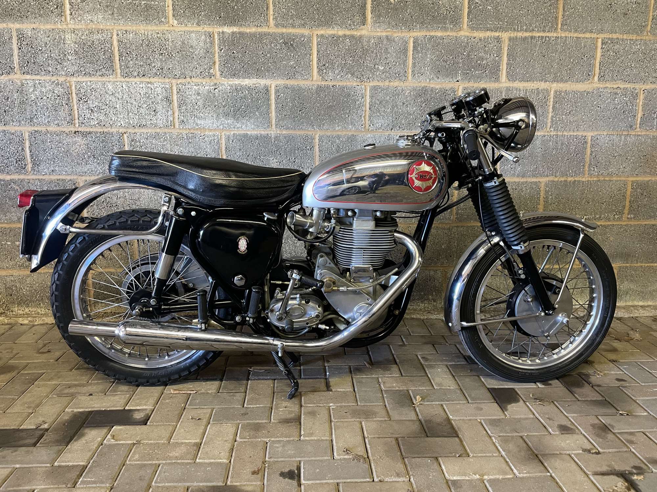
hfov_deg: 67.3
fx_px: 493
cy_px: 246
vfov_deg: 53.1
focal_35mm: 26
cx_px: 328
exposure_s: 1/50
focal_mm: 4.2
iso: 320
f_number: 1.6
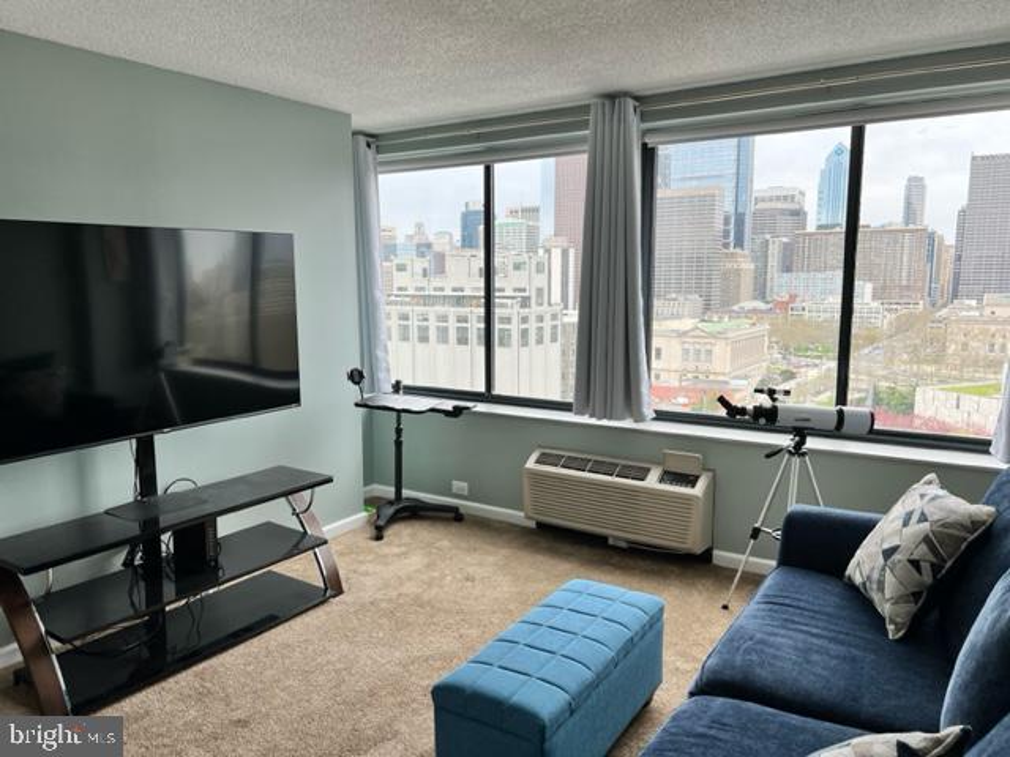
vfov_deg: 53.1
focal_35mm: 26
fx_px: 759
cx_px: 505
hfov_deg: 67.3
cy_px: 378
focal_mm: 5.7
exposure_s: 1/132
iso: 32
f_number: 1.5
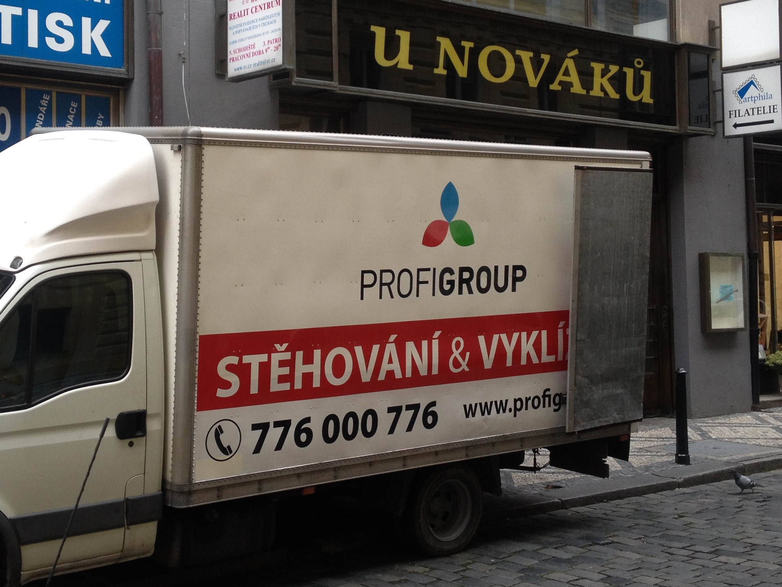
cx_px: 334
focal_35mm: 60
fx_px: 1355
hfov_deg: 32.1
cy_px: 227
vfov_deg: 24.4
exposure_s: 1/60
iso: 50
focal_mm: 4.28
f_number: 2.4
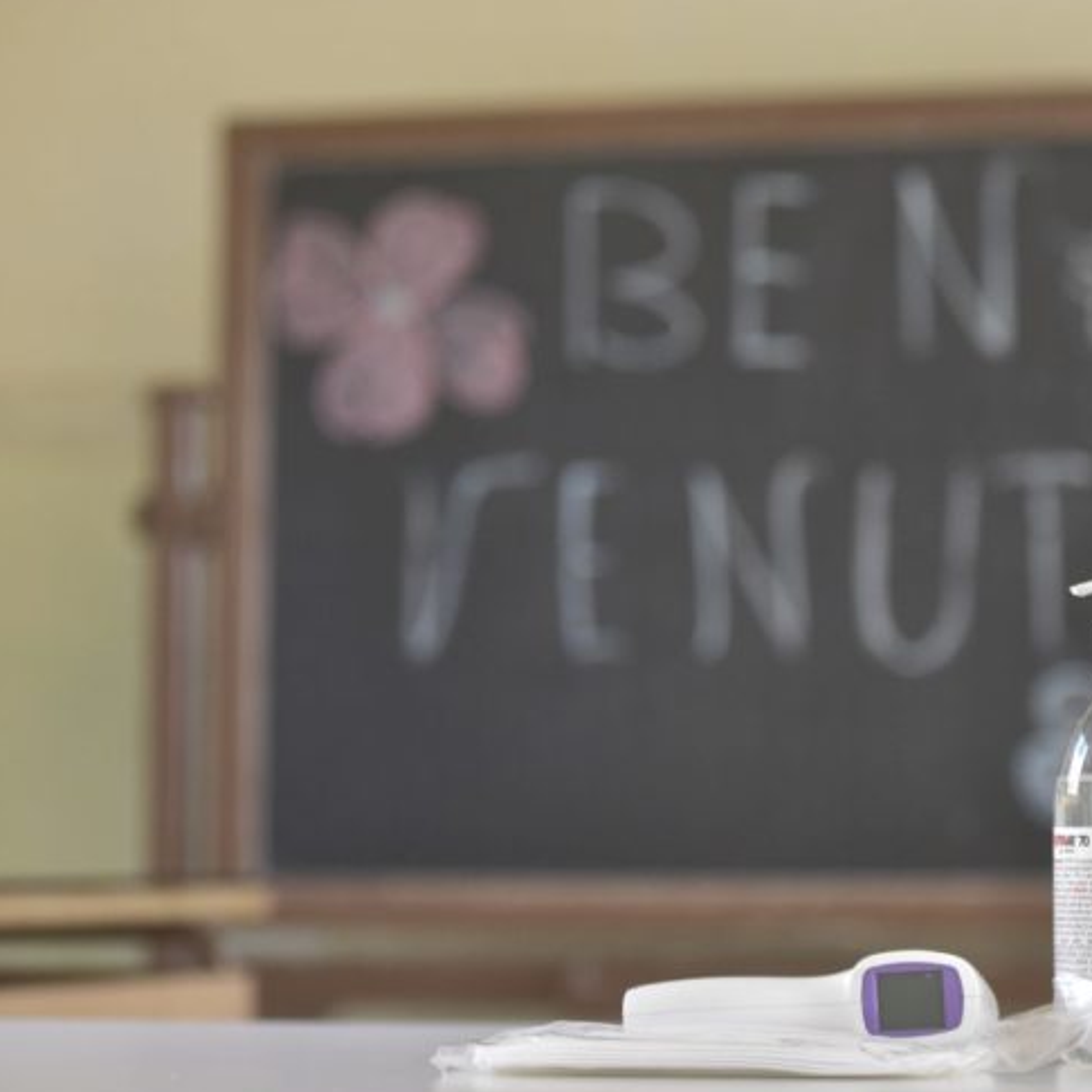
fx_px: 3355
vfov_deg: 18.5
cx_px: 746
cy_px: 547
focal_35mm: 94
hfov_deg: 18.4
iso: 4000
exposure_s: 1/1250
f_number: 5
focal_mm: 70
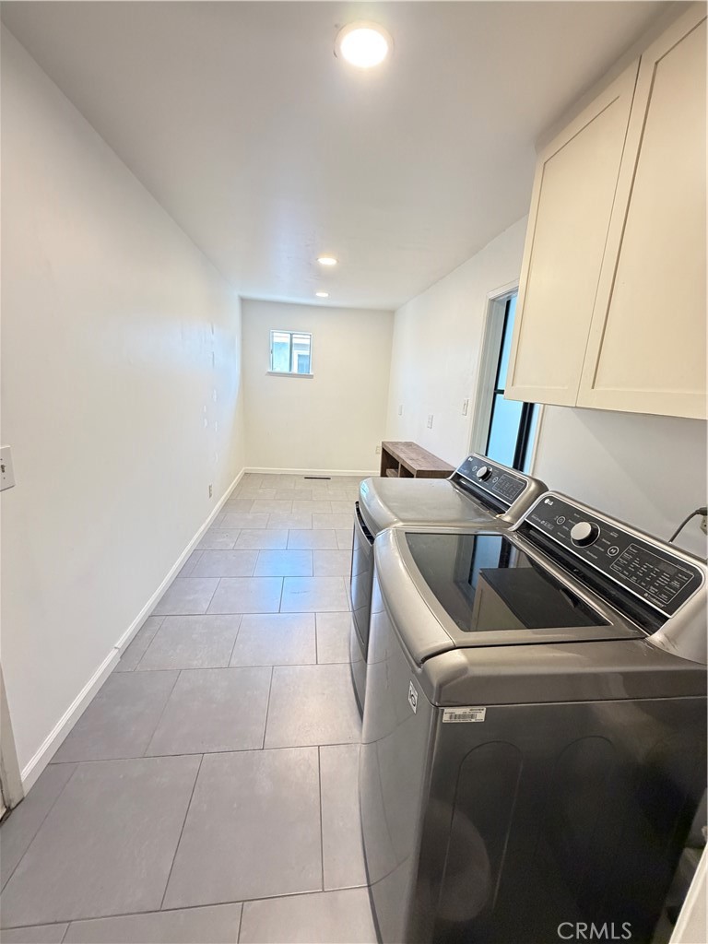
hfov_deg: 85.7
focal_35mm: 14
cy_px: 472
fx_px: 382
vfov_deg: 102.1
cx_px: 354
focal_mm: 2.22
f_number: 2.2
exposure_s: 1/60
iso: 640
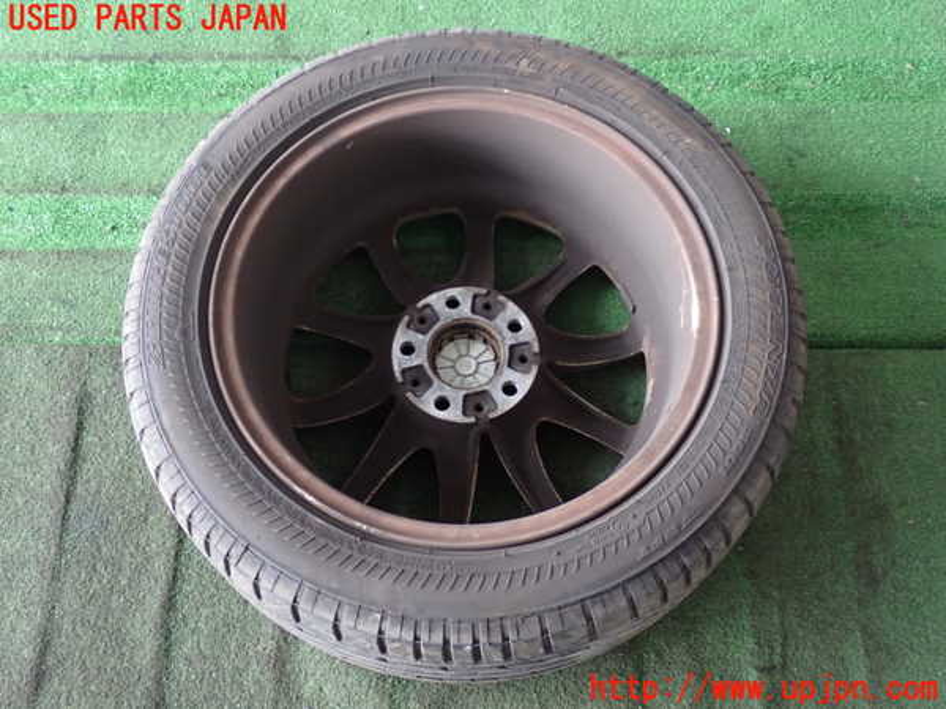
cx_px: 473
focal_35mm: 41
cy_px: 354
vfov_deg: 35.1
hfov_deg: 45.8
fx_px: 1120
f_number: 2.8
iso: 800
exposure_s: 1/20
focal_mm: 7.31
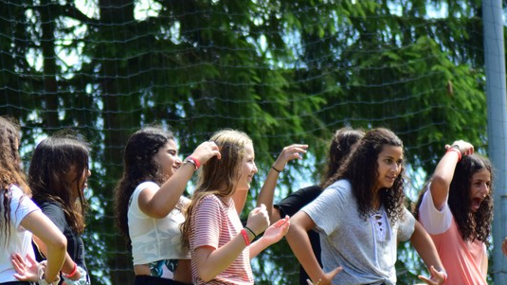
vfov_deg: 2.6
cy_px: 264
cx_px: 230
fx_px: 6265
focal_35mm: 466
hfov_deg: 4.6
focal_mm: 155
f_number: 4.5
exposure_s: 1/1250
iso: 640
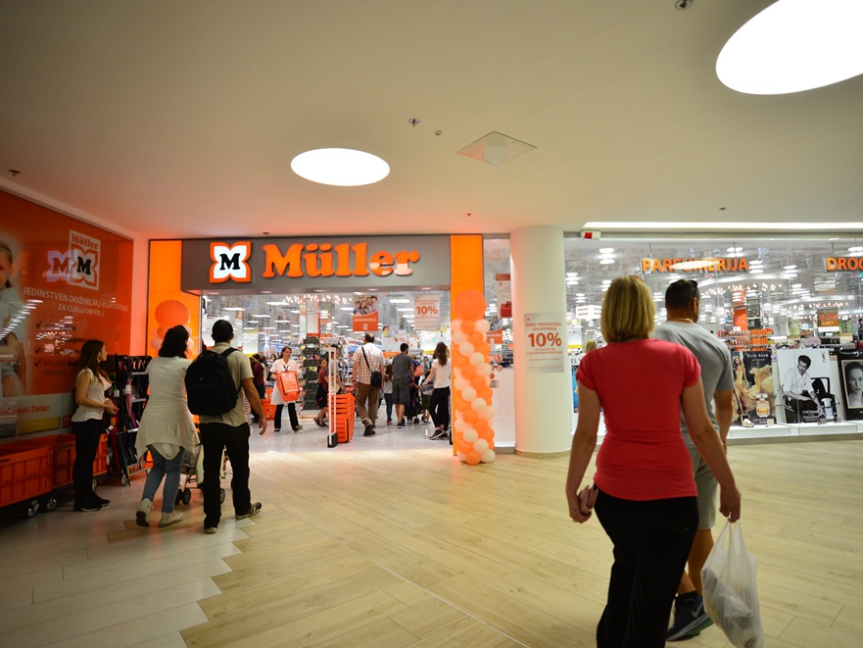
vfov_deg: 68.7
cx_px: 456
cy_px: 321
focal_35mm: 19
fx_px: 474
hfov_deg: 84.6
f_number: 2.8
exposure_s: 1/200
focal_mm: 17
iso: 500
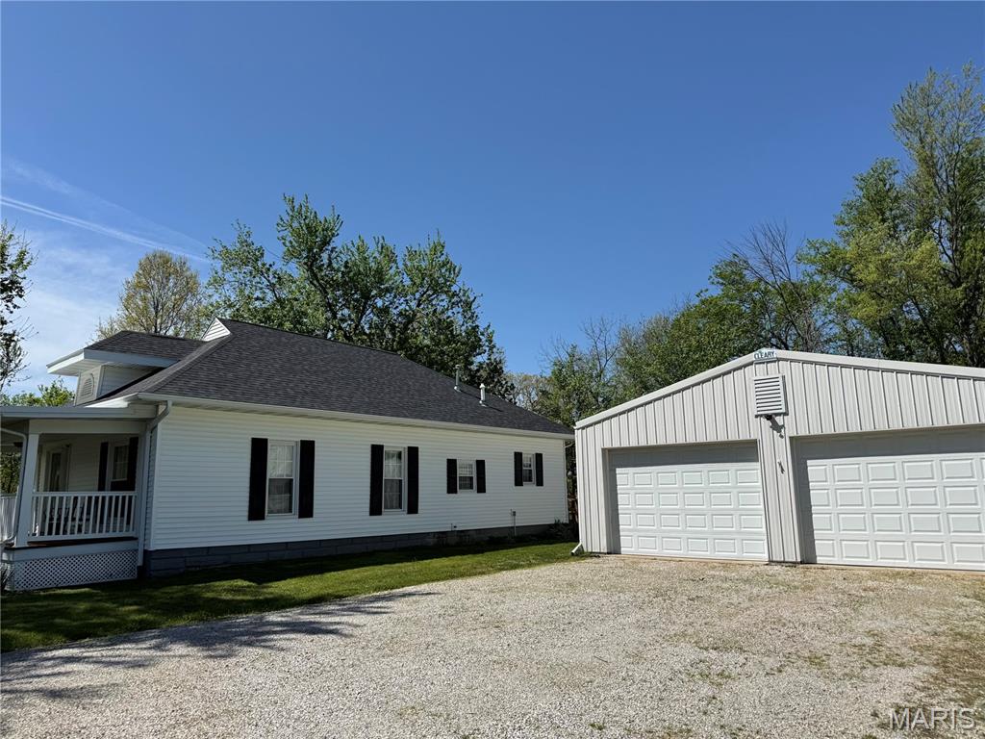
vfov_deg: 56.8
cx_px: 492
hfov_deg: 71.6
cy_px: 370
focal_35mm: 24
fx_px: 683
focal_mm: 6.76
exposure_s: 1/7353
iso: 80
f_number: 1.78
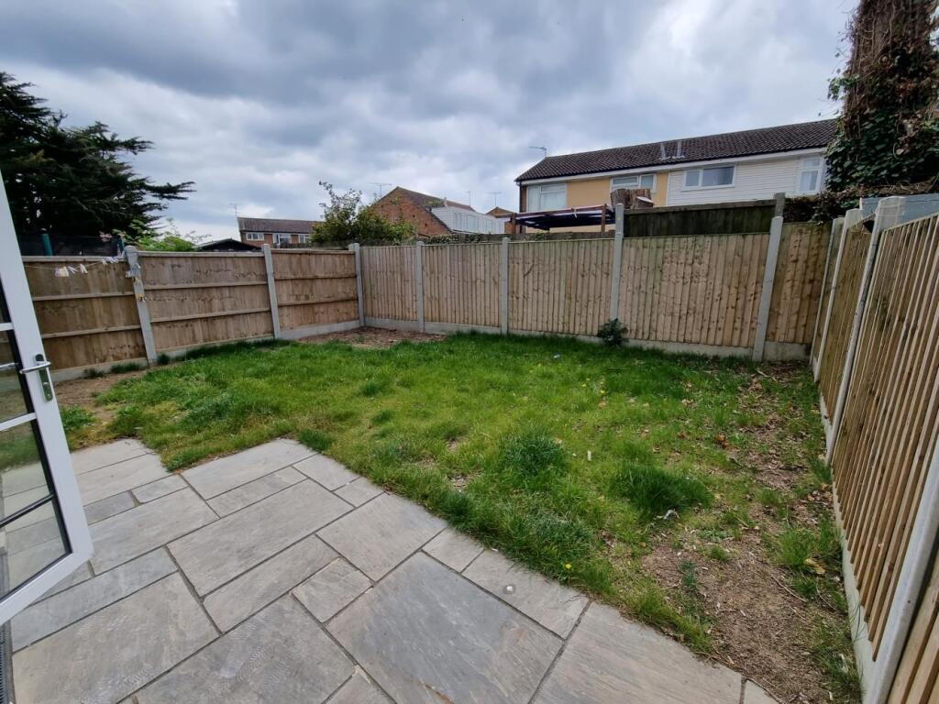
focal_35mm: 13
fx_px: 353
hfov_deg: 106.2
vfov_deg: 89.9
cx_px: 470
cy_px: 352
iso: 50
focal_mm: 2.2
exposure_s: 1/780
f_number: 2.2
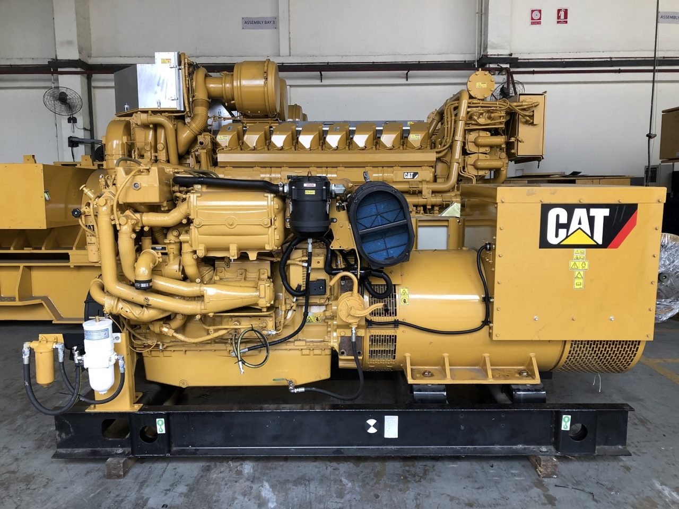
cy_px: 254
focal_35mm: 28
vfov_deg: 49.7
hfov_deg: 63.4
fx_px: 549
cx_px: 340
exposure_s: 1/30
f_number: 1.8
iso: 40
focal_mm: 3.99
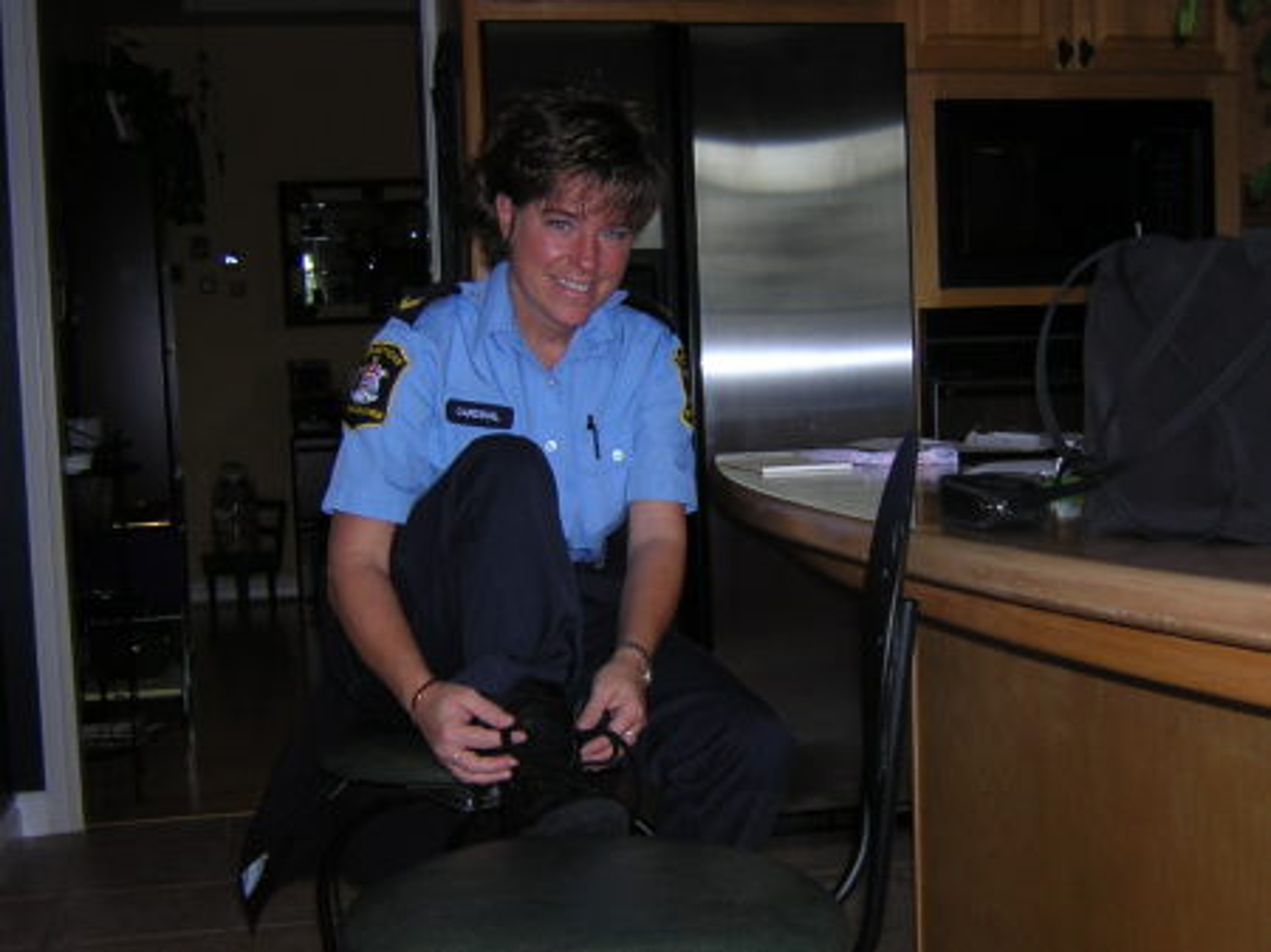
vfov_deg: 30.9
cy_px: 476
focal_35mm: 47
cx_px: 636
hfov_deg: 40.5
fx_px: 1725
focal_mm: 6.1
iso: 133
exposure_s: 1/60.1
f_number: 2.9
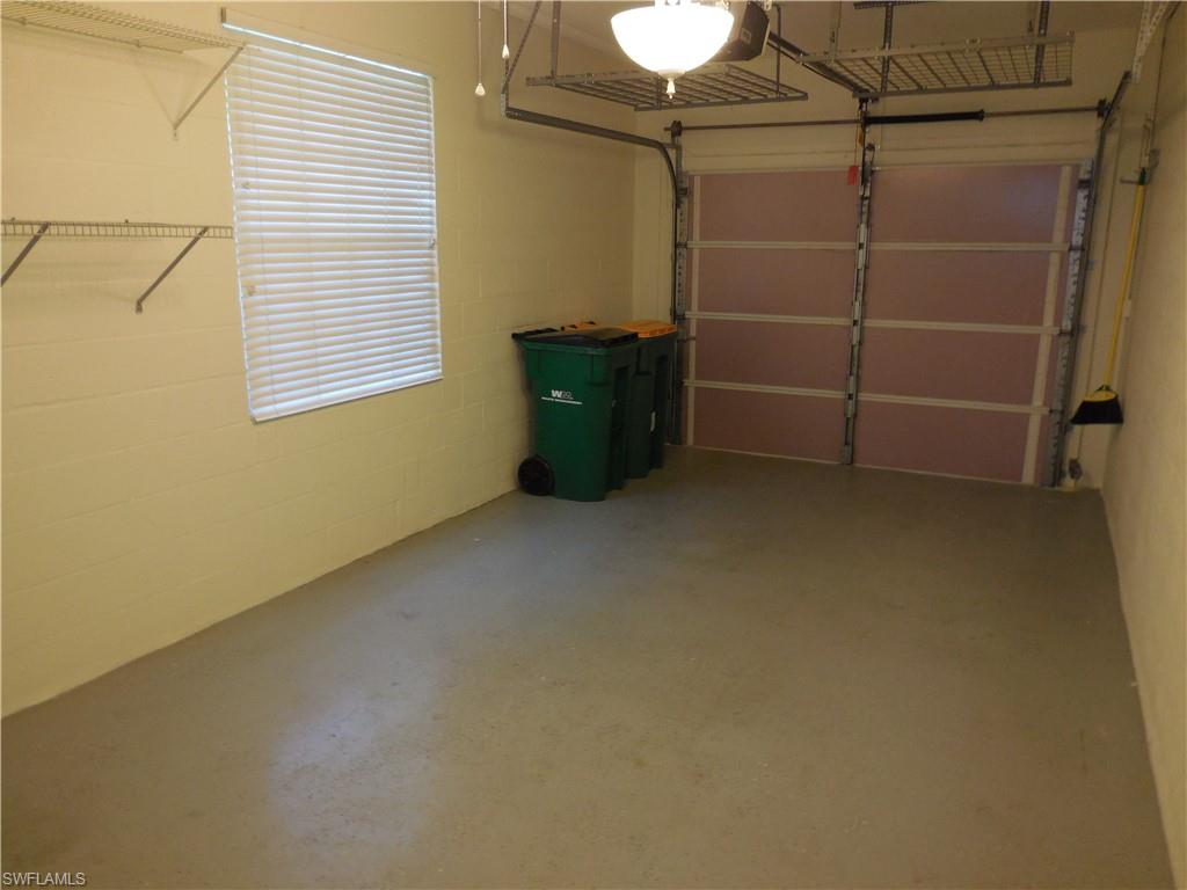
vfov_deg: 54.9
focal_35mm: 25
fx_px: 857
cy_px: 445
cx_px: 594
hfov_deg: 69.4
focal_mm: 4.5
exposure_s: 1/30
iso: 220
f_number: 3.1
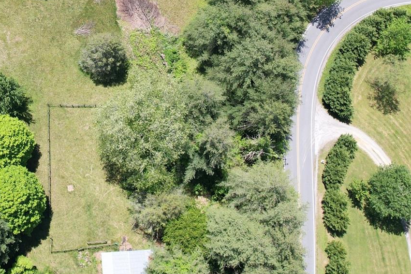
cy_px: 10
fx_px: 605
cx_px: 57
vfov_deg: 24.5
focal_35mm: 53
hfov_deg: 35.7
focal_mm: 8.38
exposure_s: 1/1000
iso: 110
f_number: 2.8
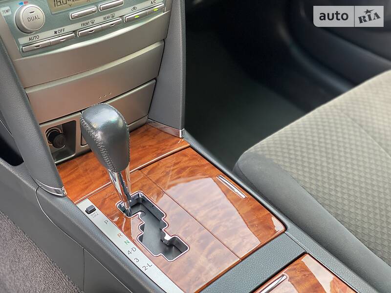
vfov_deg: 28.0
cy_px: 146
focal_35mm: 52
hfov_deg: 36.8
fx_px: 587
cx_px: 196
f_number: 2
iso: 160
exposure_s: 1/122
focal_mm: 6
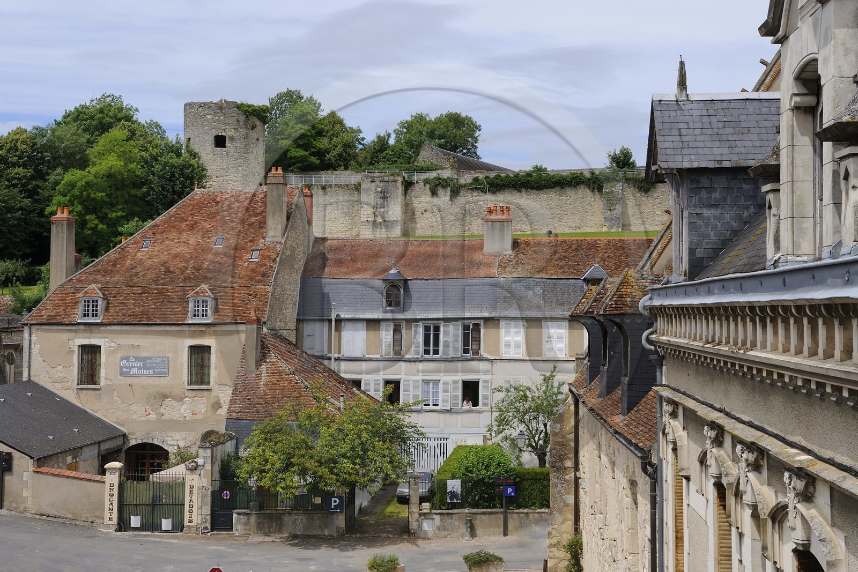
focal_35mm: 48
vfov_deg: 28.1
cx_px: 429
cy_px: 286
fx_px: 1144
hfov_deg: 41.1
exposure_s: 1/160
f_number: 16
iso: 200
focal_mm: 48
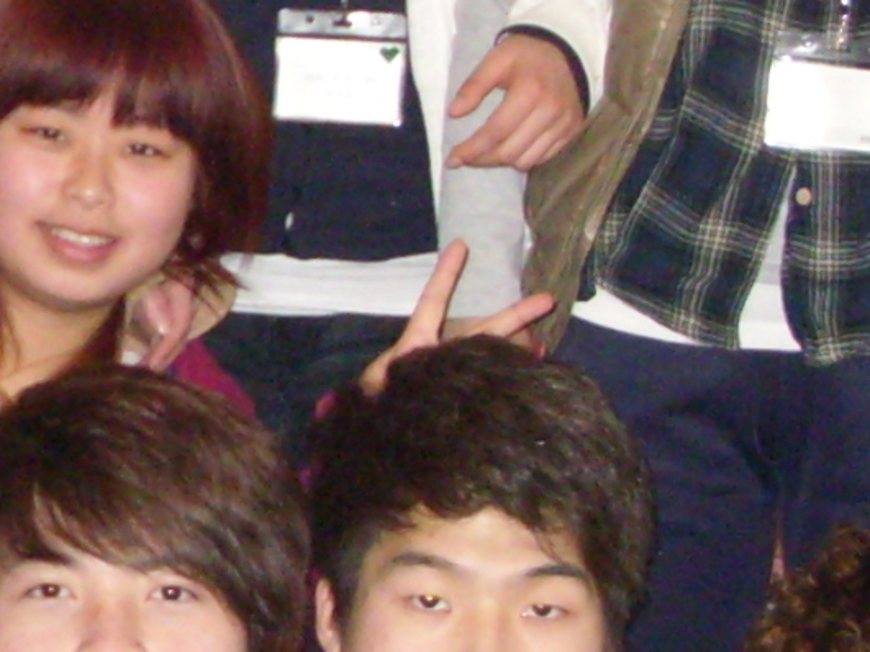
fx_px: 6684
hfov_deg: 7.3
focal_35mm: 266
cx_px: -383
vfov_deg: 5.6
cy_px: 188
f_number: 2.9
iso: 400
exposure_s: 1/42
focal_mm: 7.6
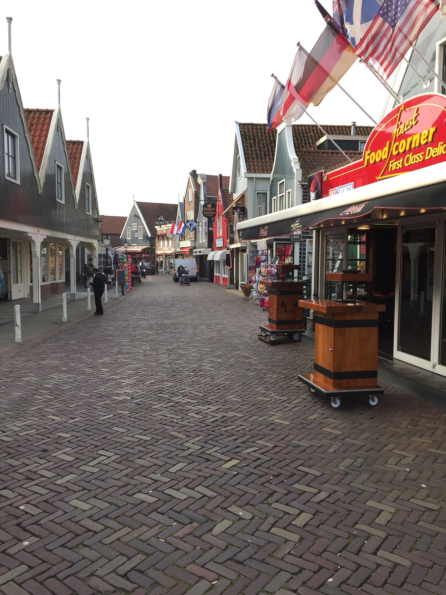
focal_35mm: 29
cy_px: 298
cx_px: 223
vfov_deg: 61.7
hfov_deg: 48.2
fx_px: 498
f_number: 2.2
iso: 32
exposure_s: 1/434
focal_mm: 4.15
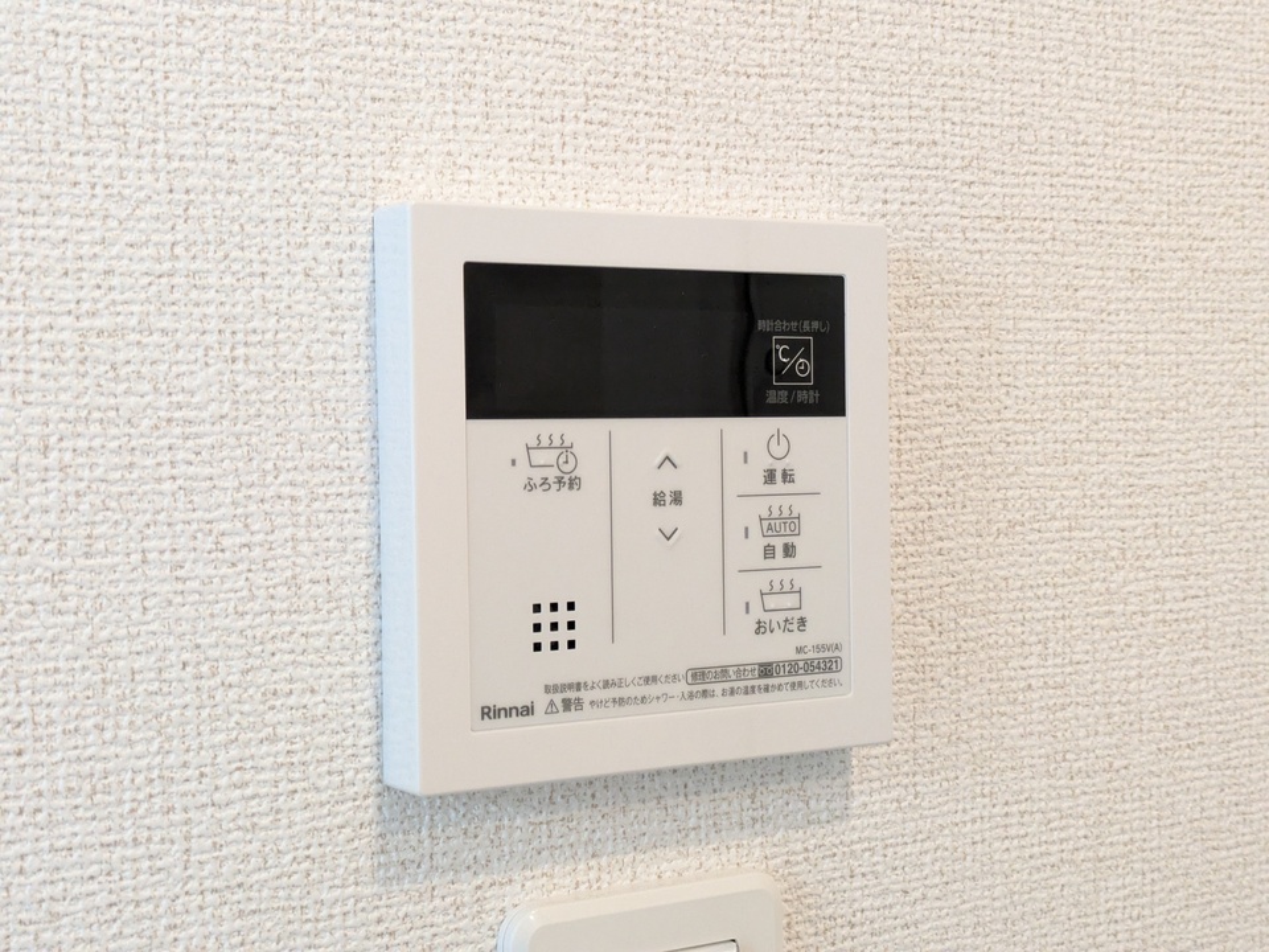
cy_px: 476
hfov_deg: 37.5
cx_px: 634
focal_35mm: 51
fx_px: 1870
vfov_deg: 28.6
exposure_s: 1/120
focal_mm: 5.43
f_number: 1.89
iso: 619
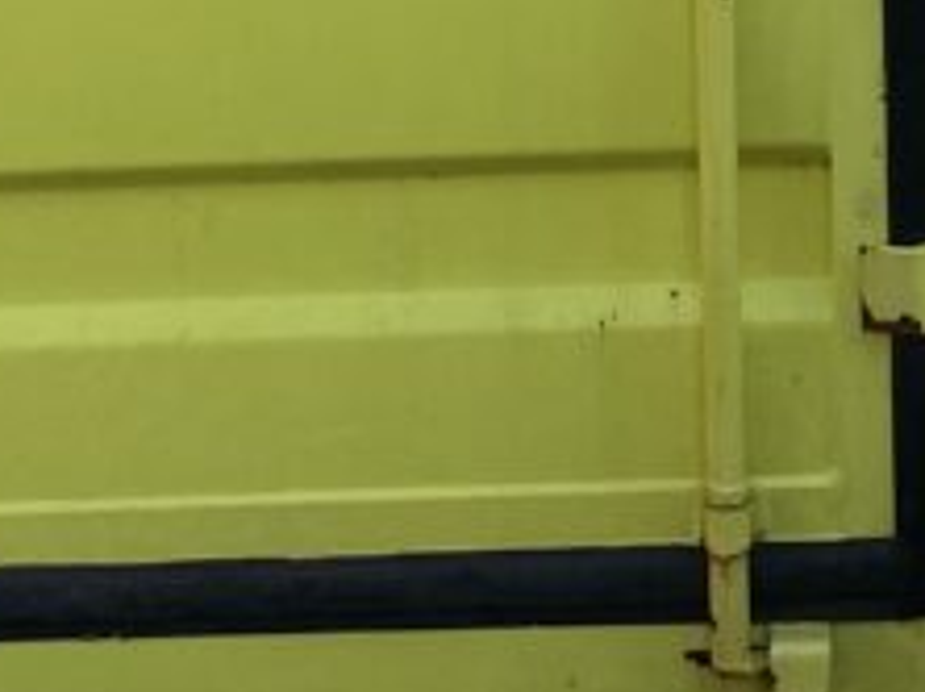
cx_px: 871
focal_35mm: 120
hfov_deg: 16.2
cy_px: -813
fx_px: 3203
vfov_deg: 10.9
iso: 32
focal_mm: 4.2
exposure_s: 1/2959
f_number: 1.6
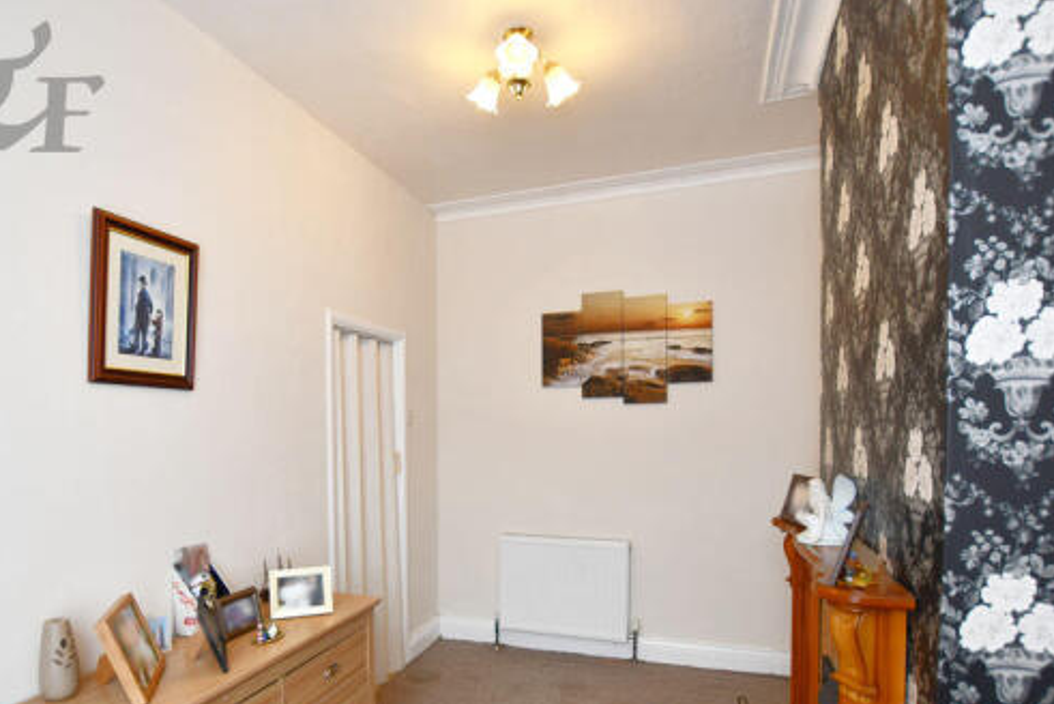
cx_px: 473
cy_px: 450
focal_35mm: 20
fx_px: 586
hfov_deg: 83.7
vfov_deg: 61.0
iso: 320
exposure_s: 1/60
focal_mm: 10
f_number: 4
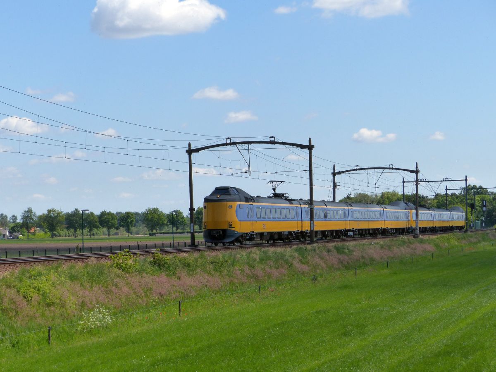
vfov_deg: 13.2
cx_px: 248
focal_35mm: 112
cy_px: 186
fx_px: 1605
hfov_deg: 17.6
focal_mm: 20.1
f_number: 4
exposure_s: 1/1300
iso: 160
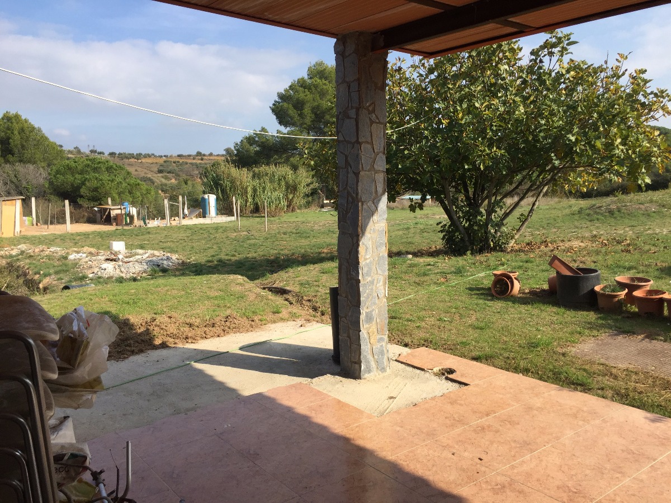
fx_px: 562
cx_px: 336
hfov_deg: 61.7
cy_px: 252
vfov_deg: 48.2
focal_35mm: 29
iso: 32
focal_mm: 4.15
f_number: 2.2
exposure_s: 1/1647
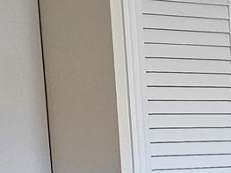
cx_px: 389
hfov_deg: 13.0
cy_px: 257
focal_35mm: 140
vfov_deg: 10.2
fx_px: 934
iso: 250
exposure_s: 1/120
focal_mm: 6.3
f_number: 1.7
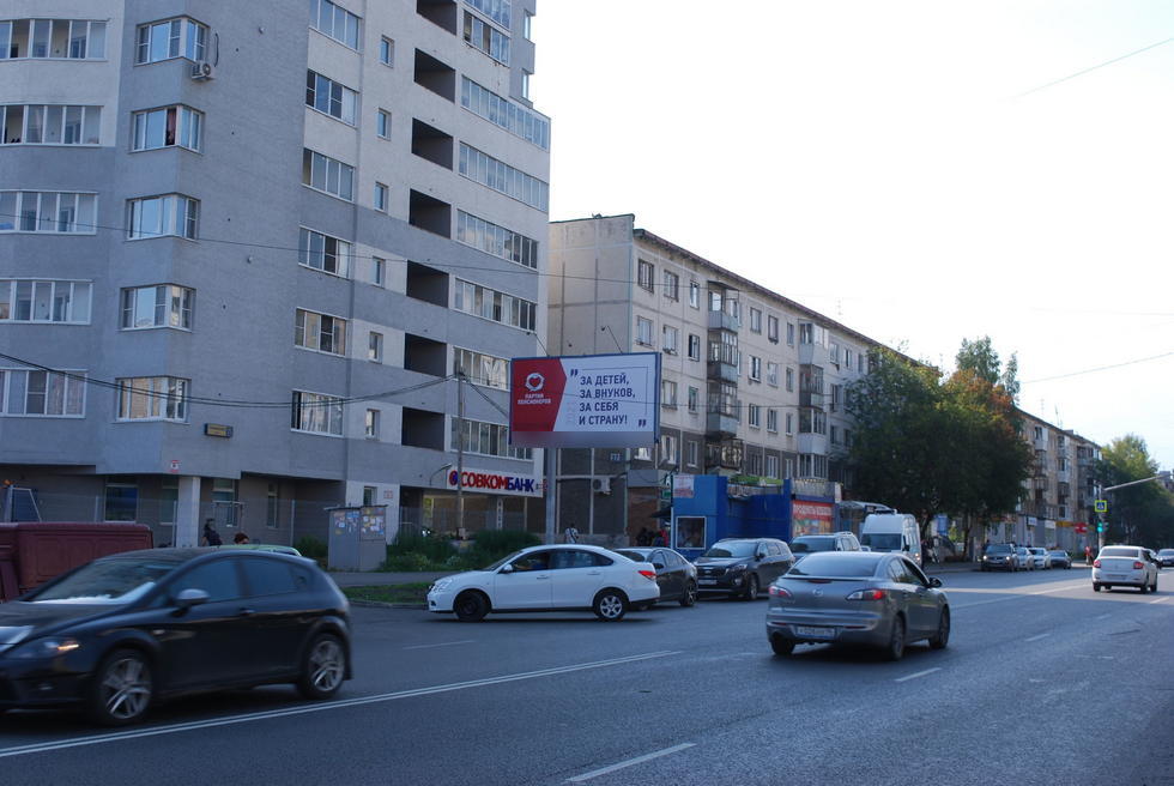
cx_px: 587
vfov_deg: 29.9
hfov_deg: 43.6
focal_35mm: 45
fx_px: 1469
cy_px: 393
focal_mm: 30
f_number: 7.1
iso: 100
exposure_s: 1/200
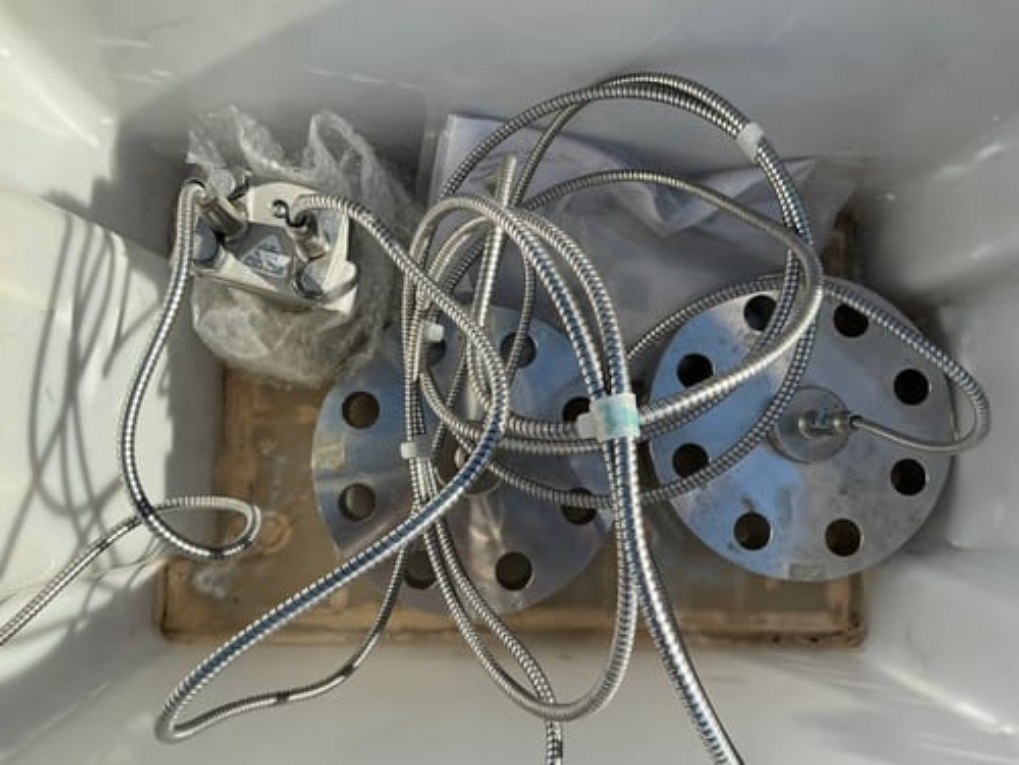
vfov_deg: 49.7
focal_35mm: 28
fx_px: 824
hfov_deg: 63.4
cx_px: 510
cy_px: 382
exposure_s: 1/1342
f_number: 1.8
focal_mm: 3
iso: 25
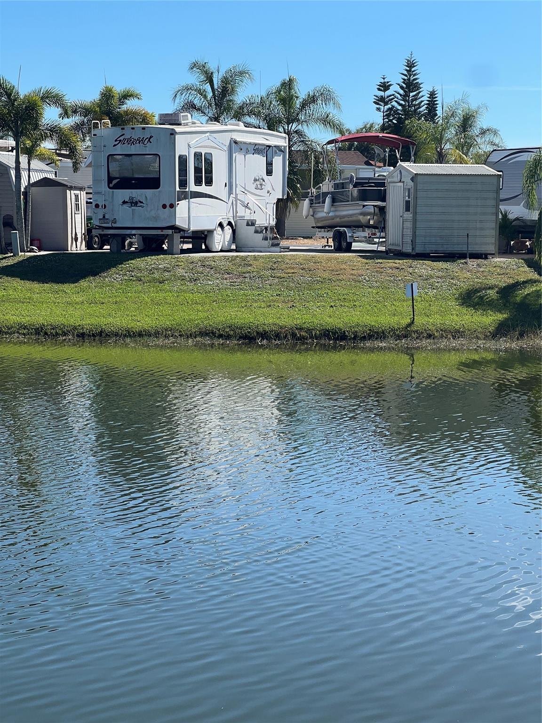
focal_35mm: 77
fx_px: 1608
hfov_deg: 19.1
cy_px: 362
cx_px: 271
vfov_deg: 25.3
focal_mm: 9
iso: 32
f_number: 2.8
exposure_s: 1/809
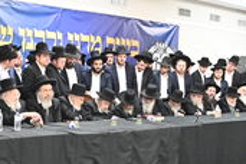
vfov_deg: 24.2
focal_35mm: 56
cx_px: 68
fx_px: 383
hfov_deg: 35.0
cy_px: 96
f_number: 3.5
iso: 2000
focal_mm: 24
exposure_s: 1/160
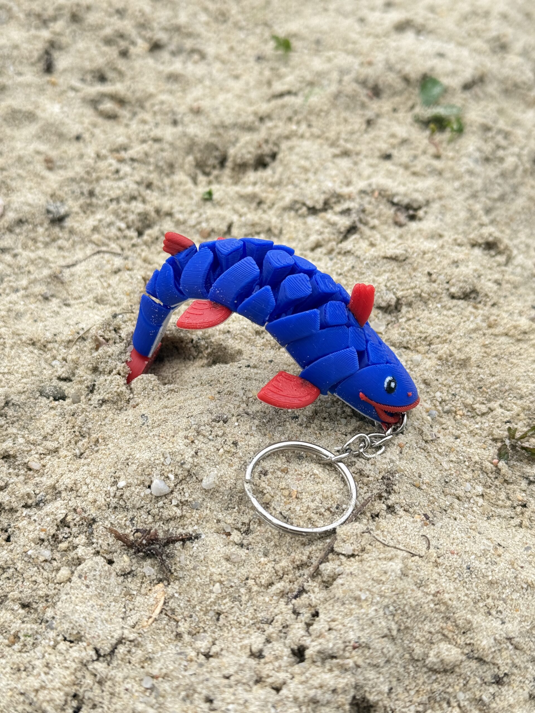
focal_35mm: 48
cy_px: 356
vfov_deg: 39.7
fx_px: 989
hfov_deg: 30.3
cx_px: 268
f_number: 1.78
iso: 64
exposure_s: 1/392
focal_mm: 6.76
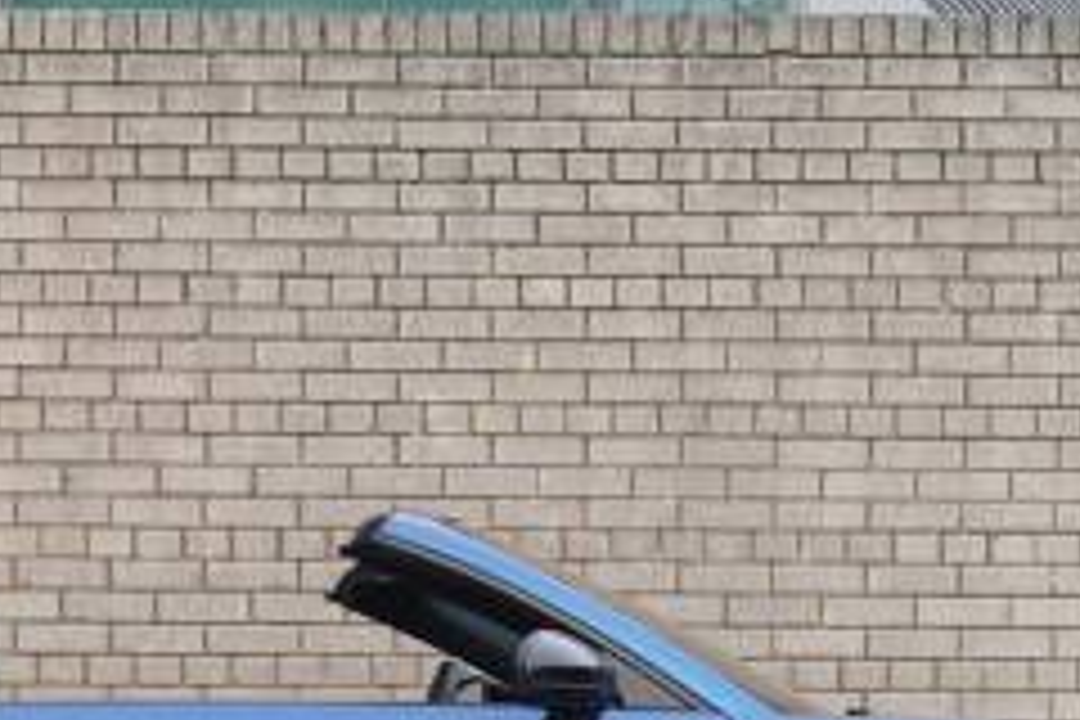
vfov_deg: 10.6
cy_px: 814
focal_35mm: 128
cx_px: 252
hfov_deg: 15.9
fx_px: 3840
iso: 100
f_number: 5.6
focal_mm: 32
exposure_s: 1/200
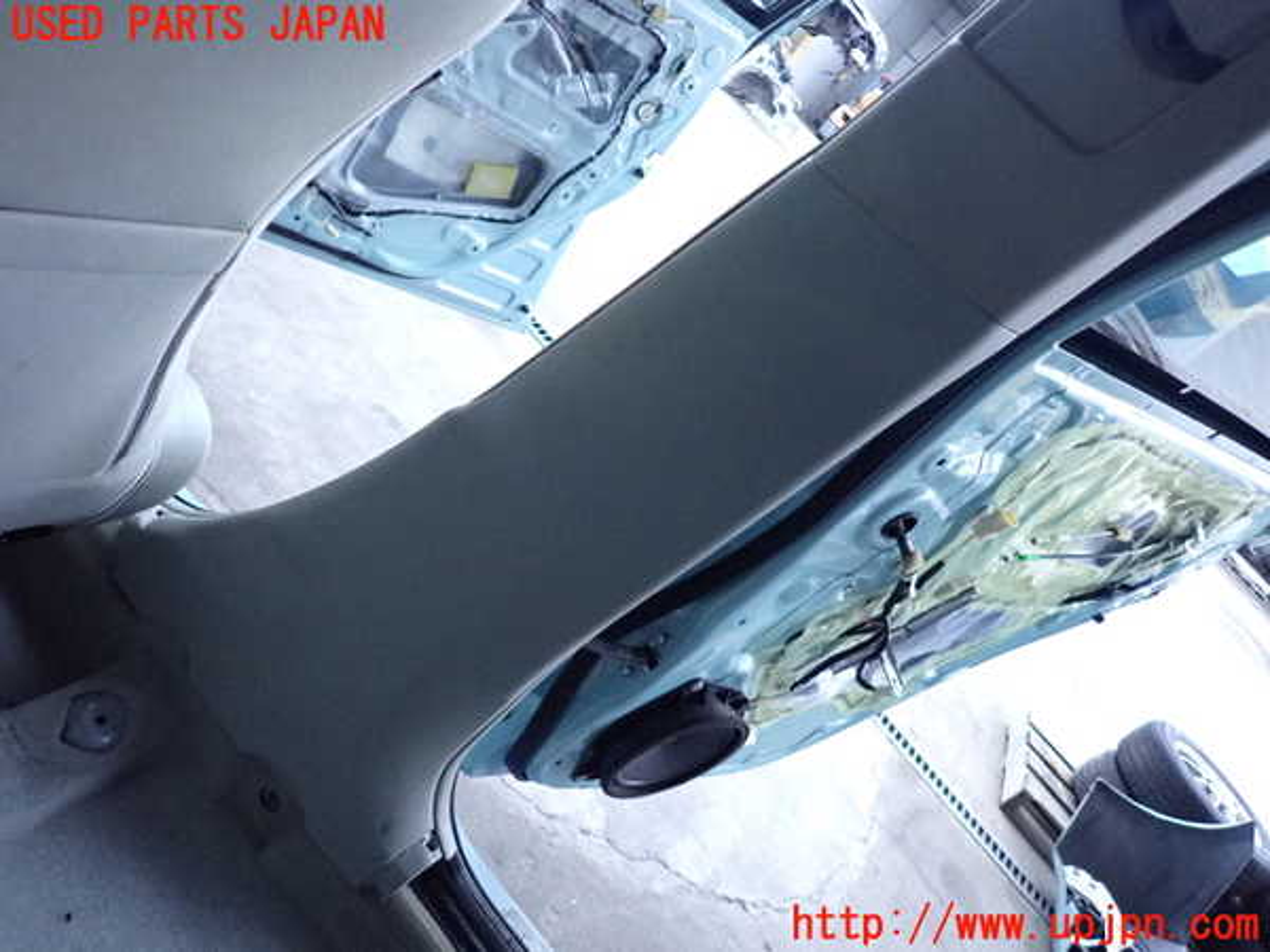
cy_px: 476
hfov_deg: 69.4
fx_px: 917
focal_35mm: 25
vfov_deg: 54.9
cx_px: 635
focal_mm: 4.5
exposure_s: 1/125
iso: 1250
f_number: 2
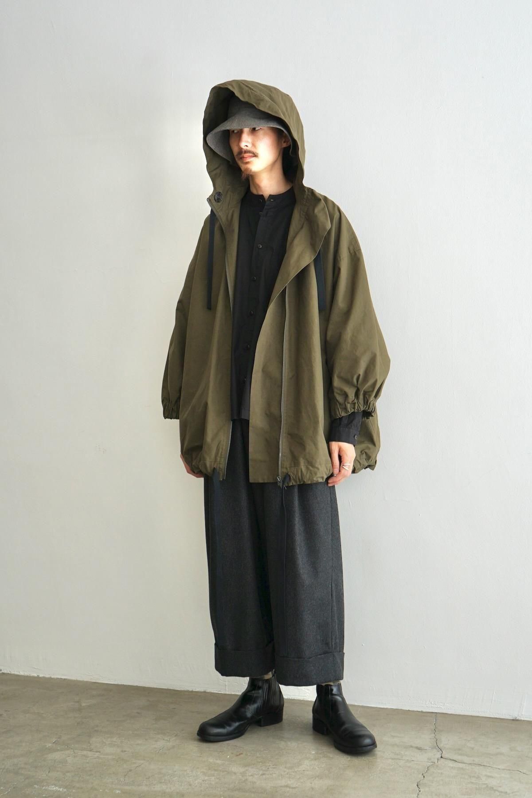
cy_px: 399
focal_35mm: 39
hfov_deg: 34.2
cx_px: 266
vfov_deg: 49.6
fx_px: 864
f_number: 4
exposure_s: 1/160
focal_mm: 39
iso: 320
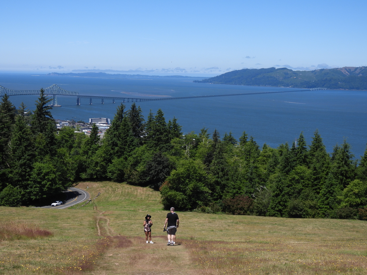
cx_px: 184
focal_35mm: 55
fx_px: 583
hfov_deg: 34.9
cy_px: 138
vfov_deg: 26.6
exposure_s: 1/1600
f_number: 3.5
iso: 100
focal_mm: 9.8
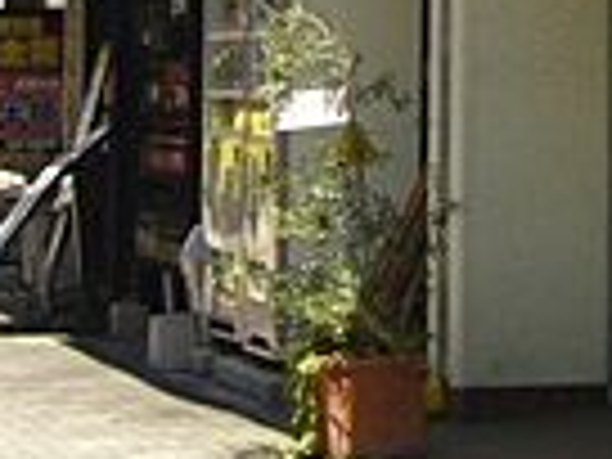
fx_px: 4172
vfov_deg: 6.2
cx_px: 932
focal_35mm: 236
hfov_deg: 8.2
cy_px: -387
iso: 80
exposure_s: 1/125
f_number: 6.7
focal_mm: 8.3
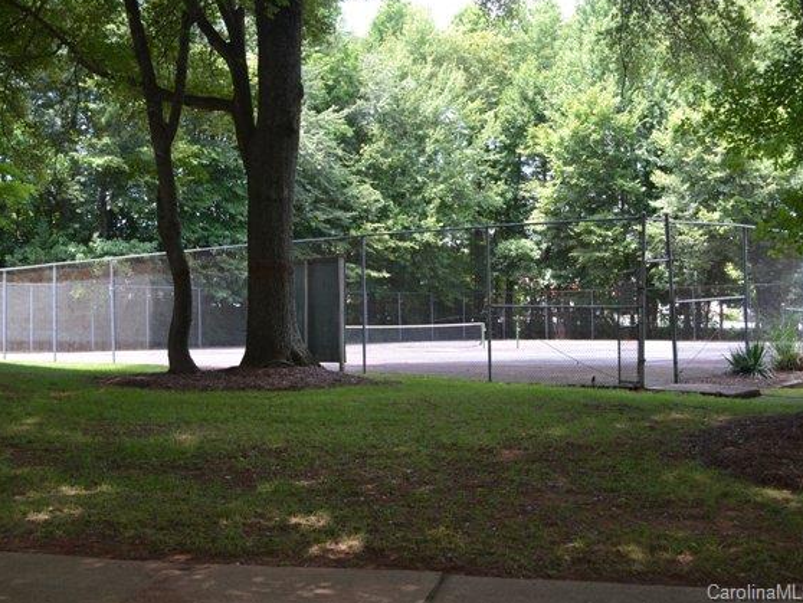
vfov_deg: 33.6
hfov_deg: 43.8
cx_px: 412
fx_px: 998
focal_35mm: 43
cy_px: 299
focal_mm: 26
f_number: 5.6
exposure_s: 1/125
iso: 360
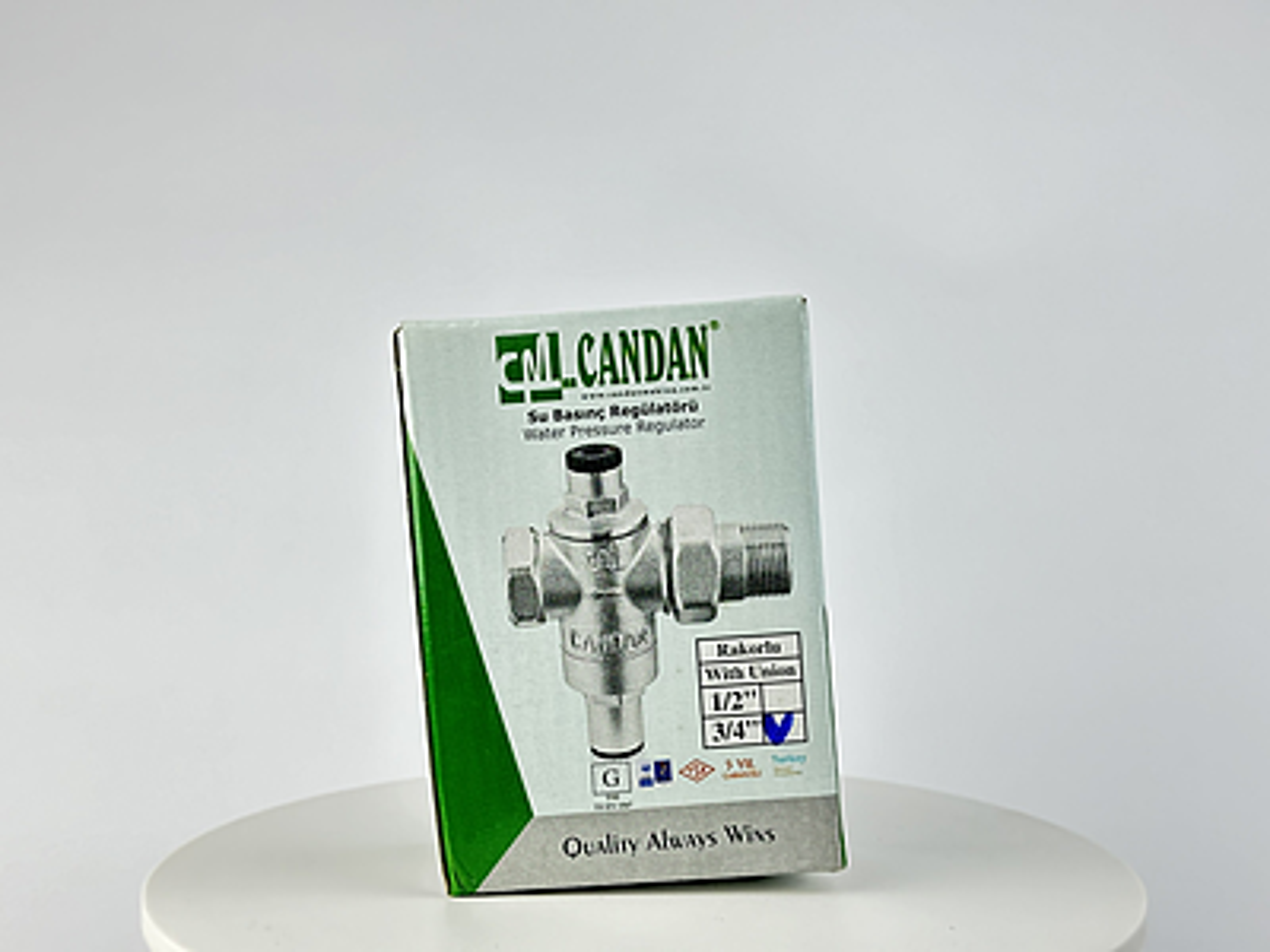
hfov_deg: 39.7
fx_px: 1761
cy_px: 476
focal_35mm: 48
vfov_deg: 30.3
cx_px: 635
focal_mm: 6.86
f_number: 1.78
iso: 64
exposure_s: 1/183
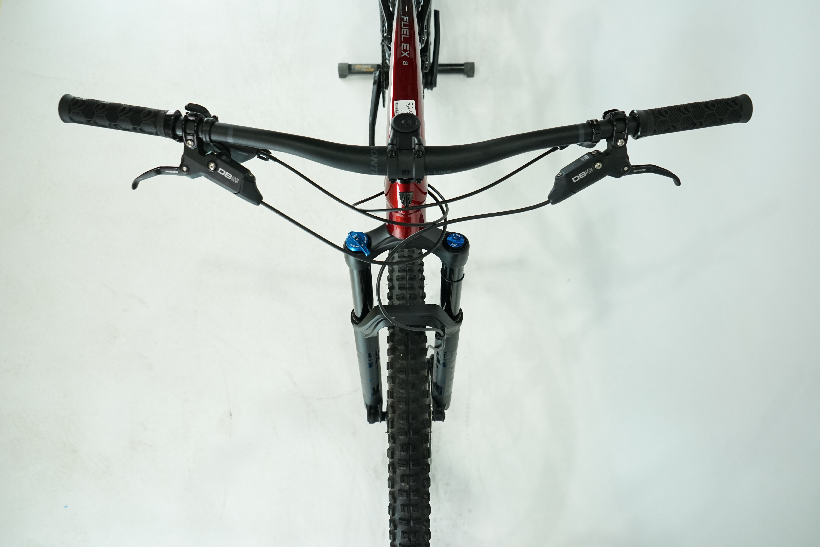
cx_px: 410
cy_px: 274
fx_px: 638
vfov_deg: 46.4
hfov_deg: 65.5
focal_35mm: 28
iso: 1600
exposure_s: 1/200
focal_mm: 28
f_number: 5.6
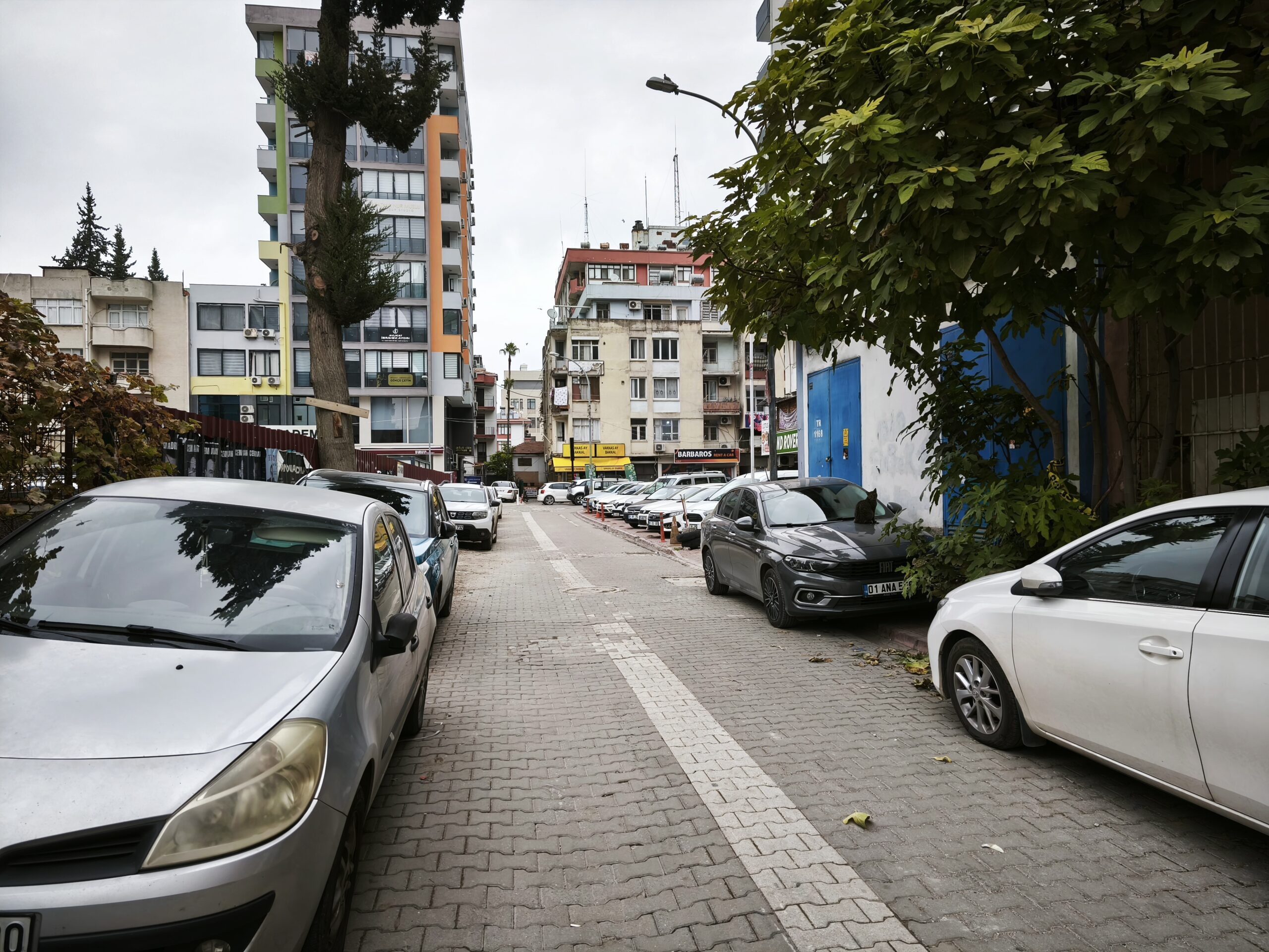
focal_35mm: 23
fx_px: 843
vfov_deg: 58.9
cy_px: 476
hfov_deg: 73.9
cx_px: 634
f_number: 1.7
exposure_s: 1/100
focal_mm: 5.35
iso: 100
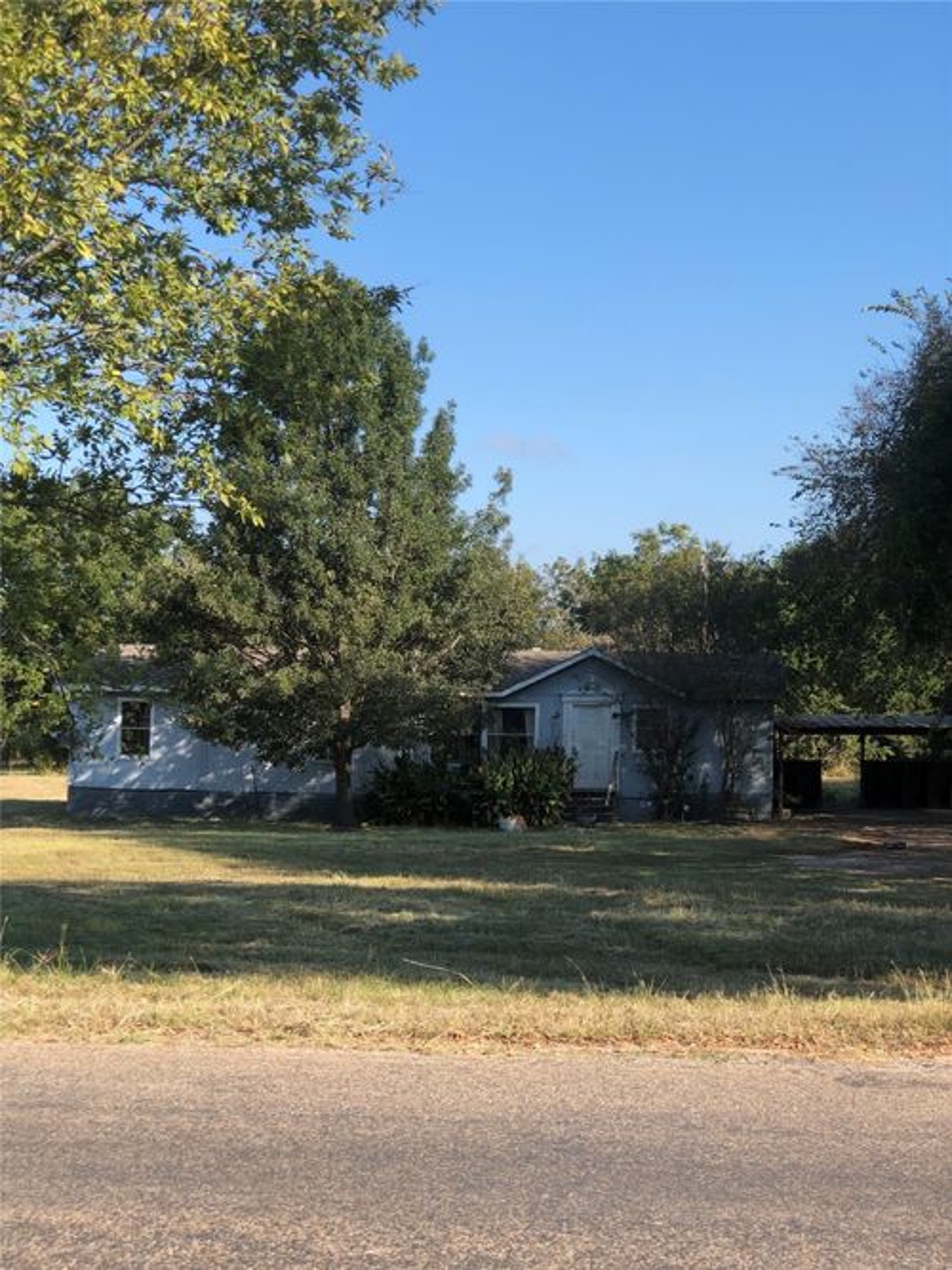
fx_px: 2091
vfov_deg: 33.8
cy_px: 635
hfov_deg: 25.7
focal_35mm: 57
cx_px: 476
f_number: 2.8
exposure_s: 1/395
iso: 20
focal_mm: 6.6
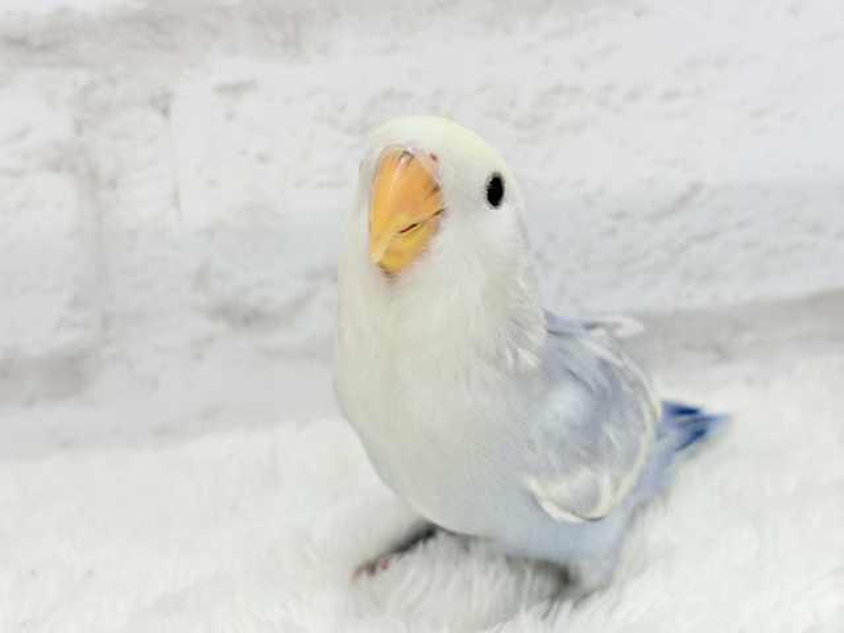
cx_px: 422
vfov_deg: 28.0
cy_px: 316
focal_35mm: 52
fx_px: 1268
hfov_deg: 36.8
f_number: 1.6
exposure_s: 1/50
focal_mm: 5.96
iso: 40
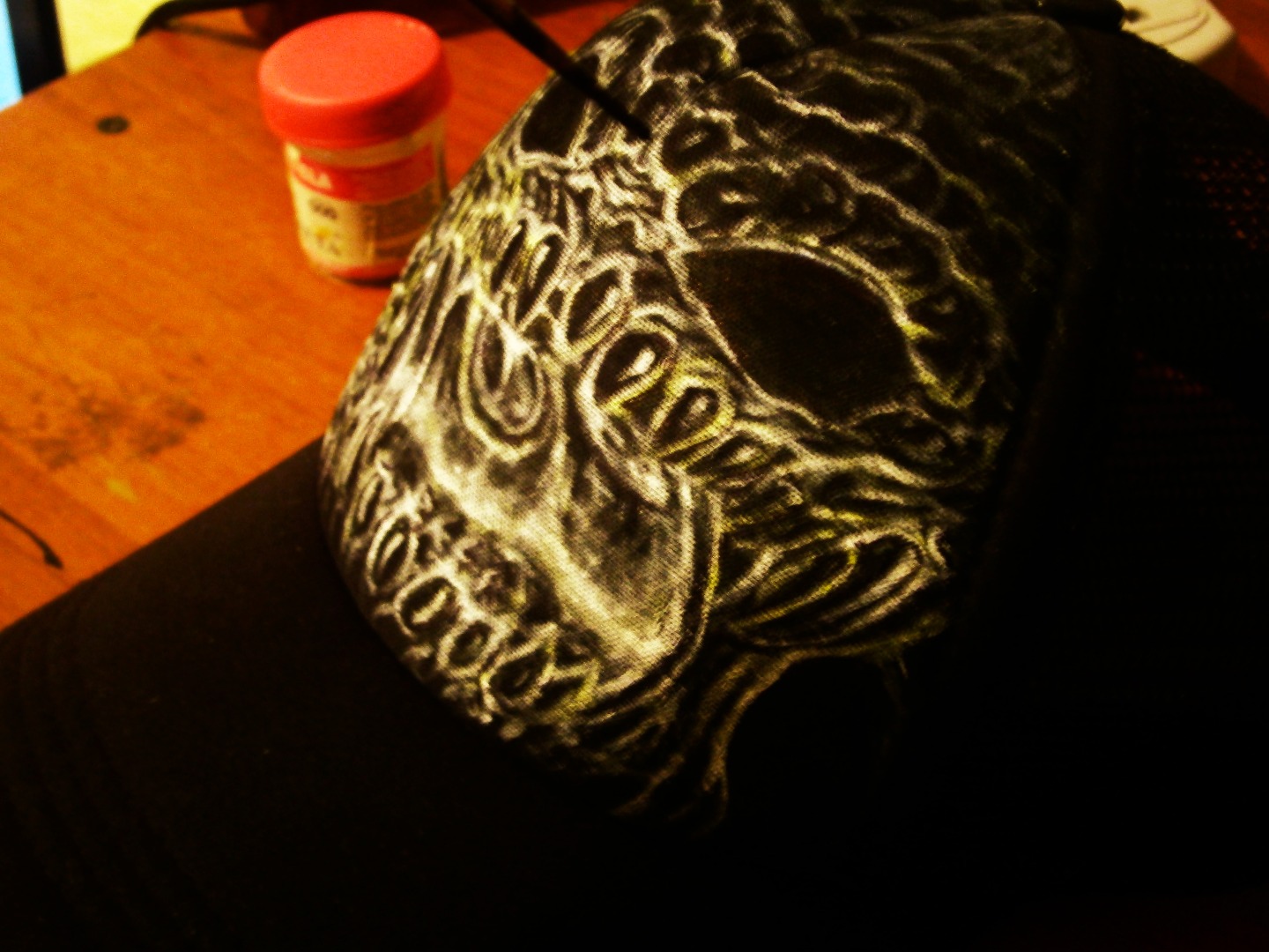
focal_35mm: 47
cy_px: 476
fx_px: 1723
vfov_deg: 30.9
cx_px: 634
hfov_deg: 40.4
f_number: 3.4
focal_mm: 8.3
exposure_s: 1/2
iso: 250
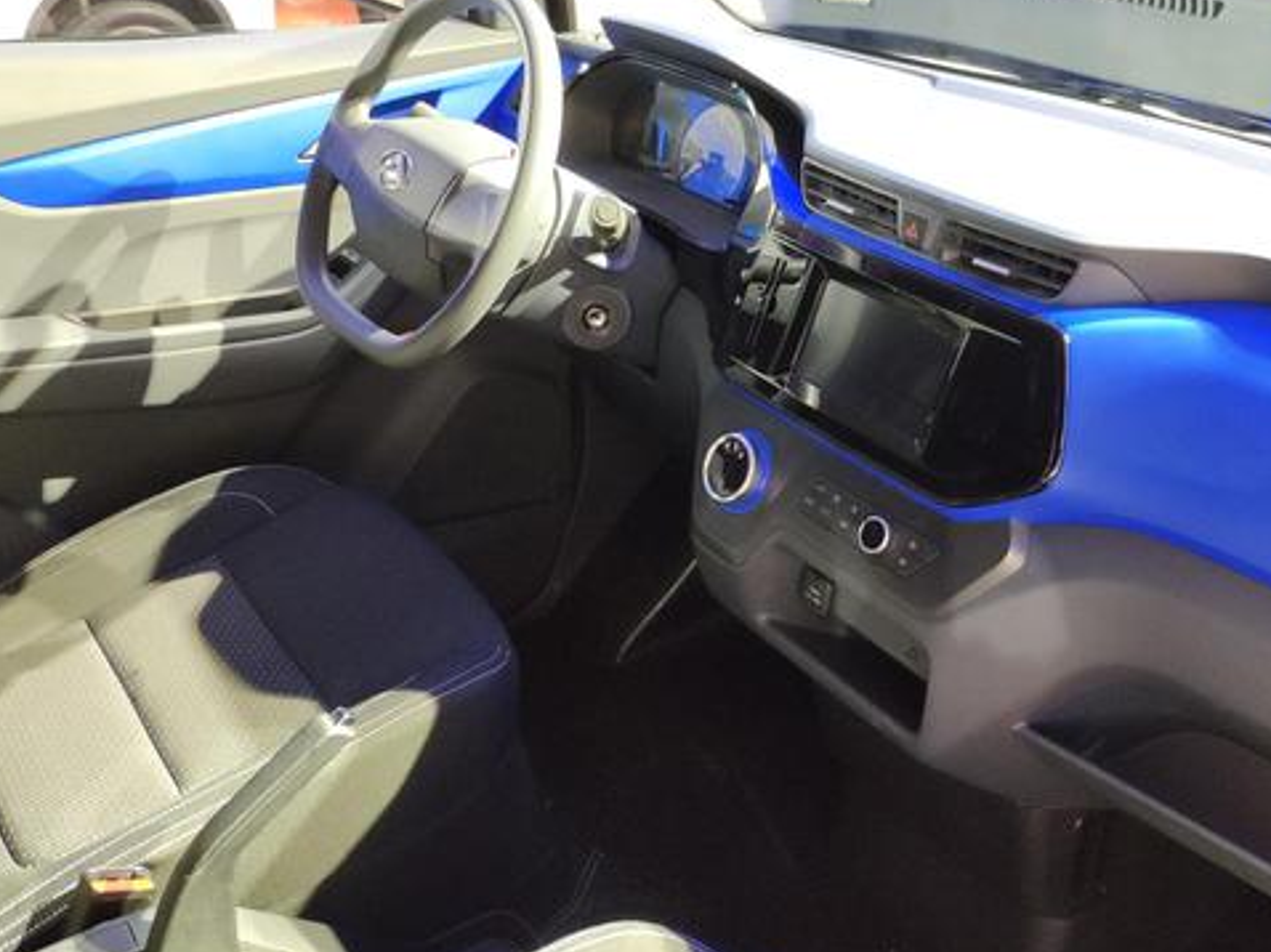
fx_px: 1064
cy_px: 363
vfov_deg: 47.8
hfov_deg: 61.1
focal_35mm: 29
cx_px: 771
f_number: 1.8
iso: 1044
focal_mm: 4.22
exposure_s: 1/14
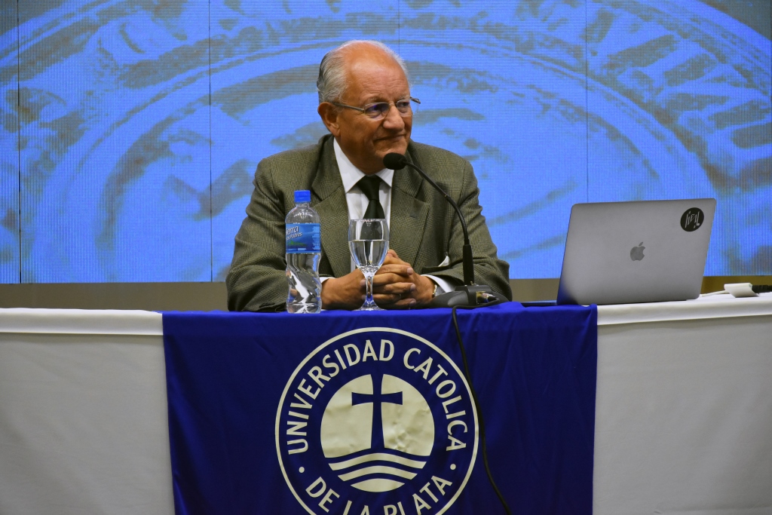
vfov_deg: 10.2
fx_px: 2895
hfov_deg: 15.2
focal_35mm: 135
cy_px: 258
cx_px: 386
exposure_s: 1/60
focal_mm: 90
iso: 2200
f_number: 5.3
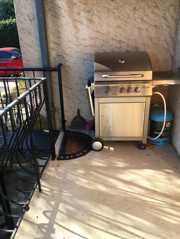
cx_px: 90
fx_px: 201
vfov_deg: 61.7
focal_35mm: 29
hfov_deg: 48.2
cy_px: 120
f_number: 2.2
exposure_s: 1/339
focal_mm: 4.15
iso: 25
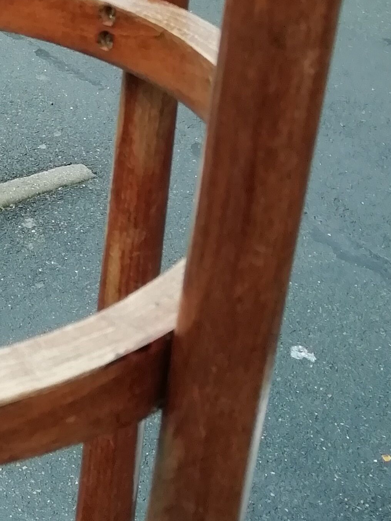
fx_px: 1205
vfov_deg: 24.2
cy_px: 139
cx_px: -127
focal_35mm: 80
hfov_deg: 17.2
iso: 80
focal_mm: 3.46
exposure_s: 1/60
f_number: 2.2
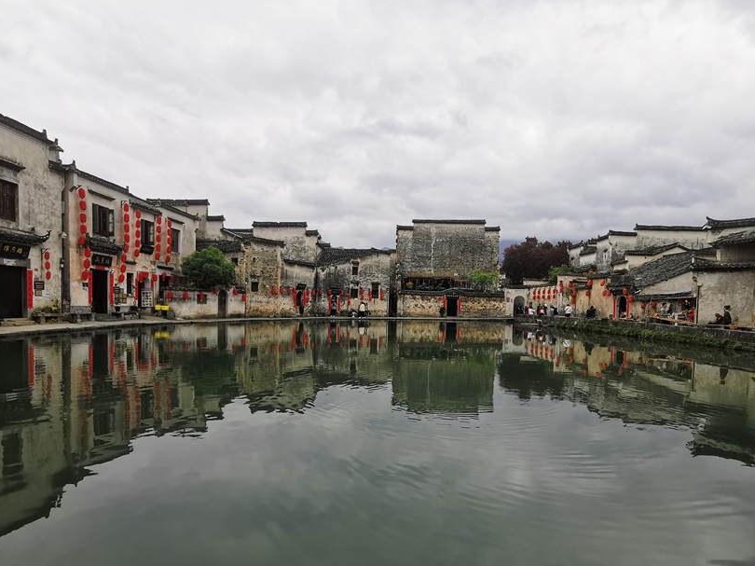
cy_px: 326
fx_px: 458
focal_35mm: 21
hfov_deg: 79.0
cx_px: 373
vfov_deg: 63.1
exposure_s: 1/567
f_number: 2.2
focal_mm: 2.26
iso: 50
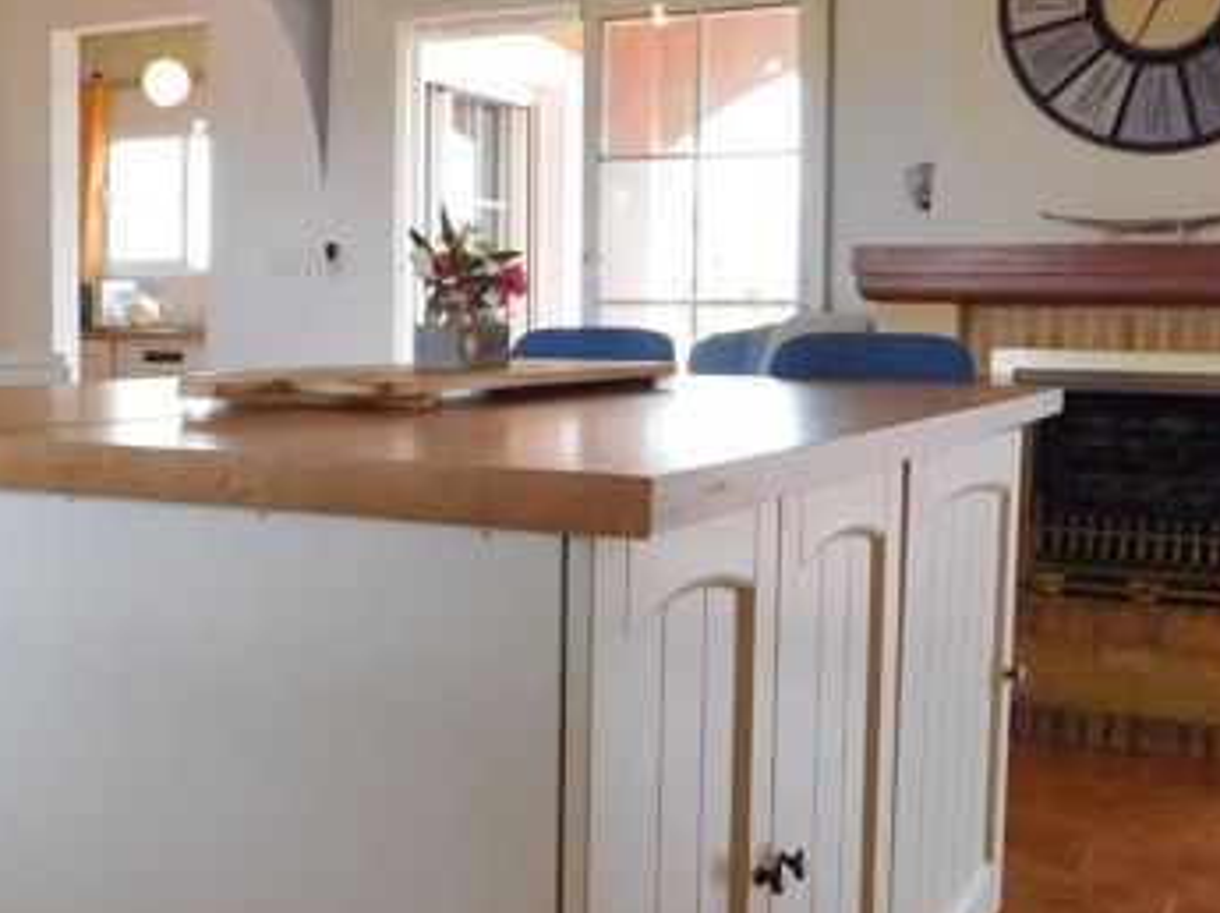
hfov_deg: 40.0
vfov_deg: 30.8
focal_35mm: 47
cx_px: 416
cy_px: 418
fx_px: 1655
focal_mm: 4
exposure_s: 1/60
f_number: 3
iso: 125
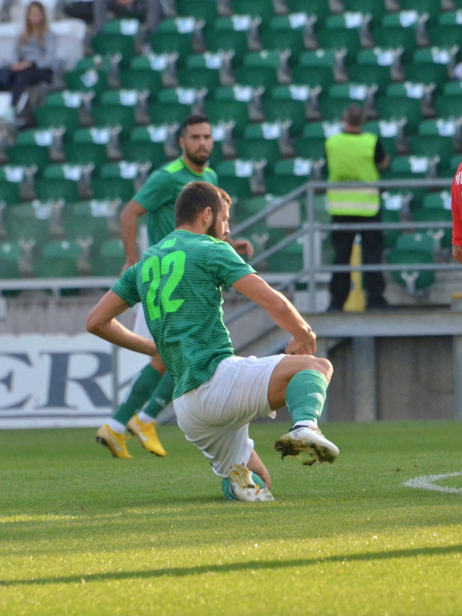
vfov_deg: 3.6
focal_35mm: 545
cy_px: 308
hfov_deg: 2.7
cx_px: 369
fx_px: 9698
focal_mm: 250
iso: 2200
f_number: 7.1
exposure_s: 1/3200
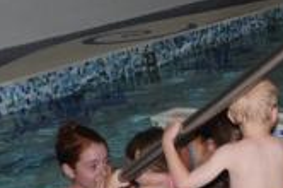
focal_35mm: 117
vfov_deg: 11.6
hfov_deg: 16.4
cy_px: 162
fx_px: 921
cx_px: 380
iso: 400
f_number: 8
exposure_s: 1/60
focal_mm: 29
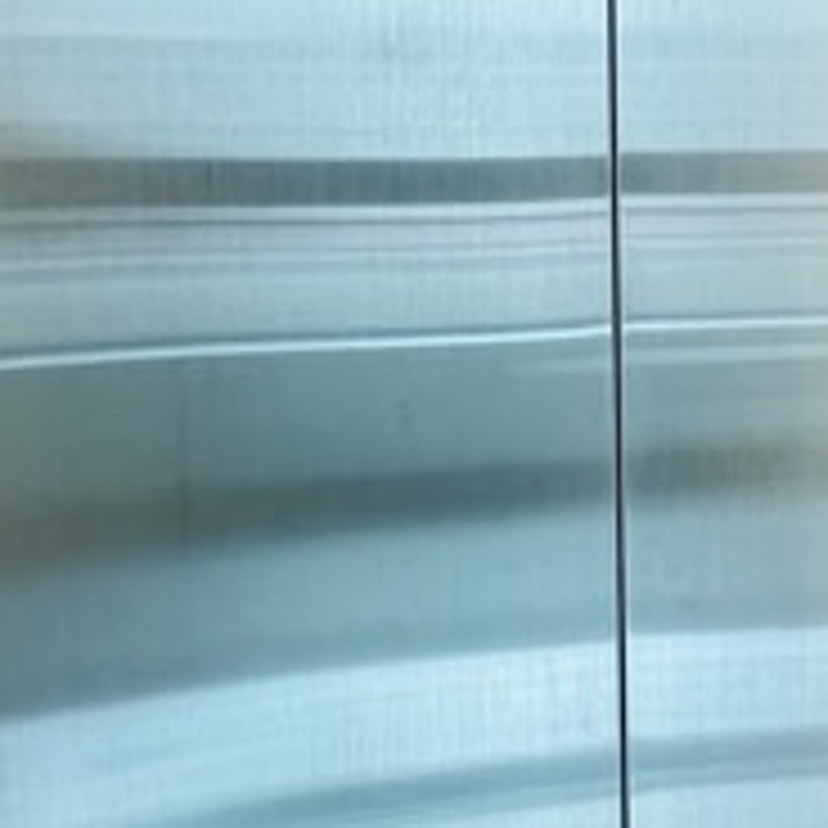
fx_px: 1867
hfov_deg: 20.8
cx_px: 1282
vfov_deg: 24.7
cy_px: 198
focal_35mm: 69
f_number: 2.2
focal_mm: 2.22
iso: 200
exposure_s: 1/50
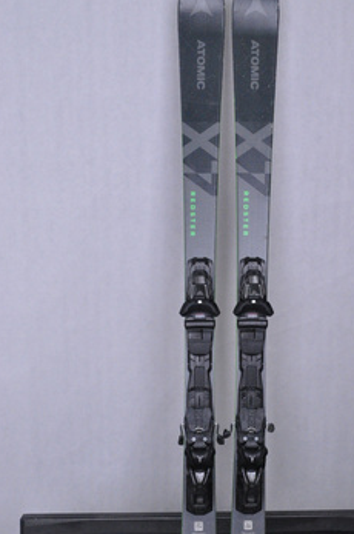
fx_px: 720
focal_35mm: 49
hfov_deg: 27.5
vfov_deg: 40.5
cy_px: 320
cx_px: 224
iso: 3200
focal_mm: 25
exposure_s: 1/125
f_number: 8
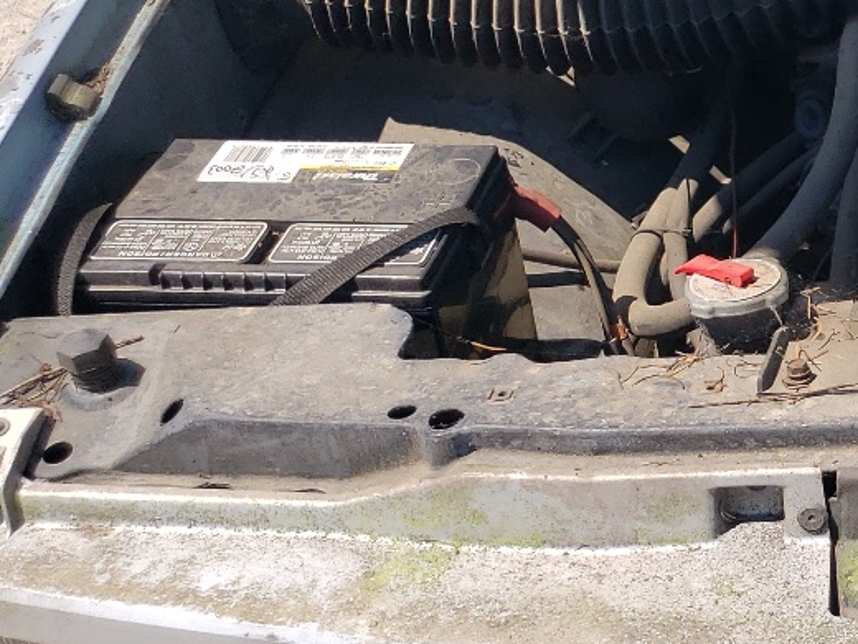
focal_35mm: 80
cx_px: 1275
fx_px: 1983
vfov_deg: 18.3
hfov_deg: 20.9
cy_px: 142
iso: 50
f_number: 1.5
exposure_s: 1/3333
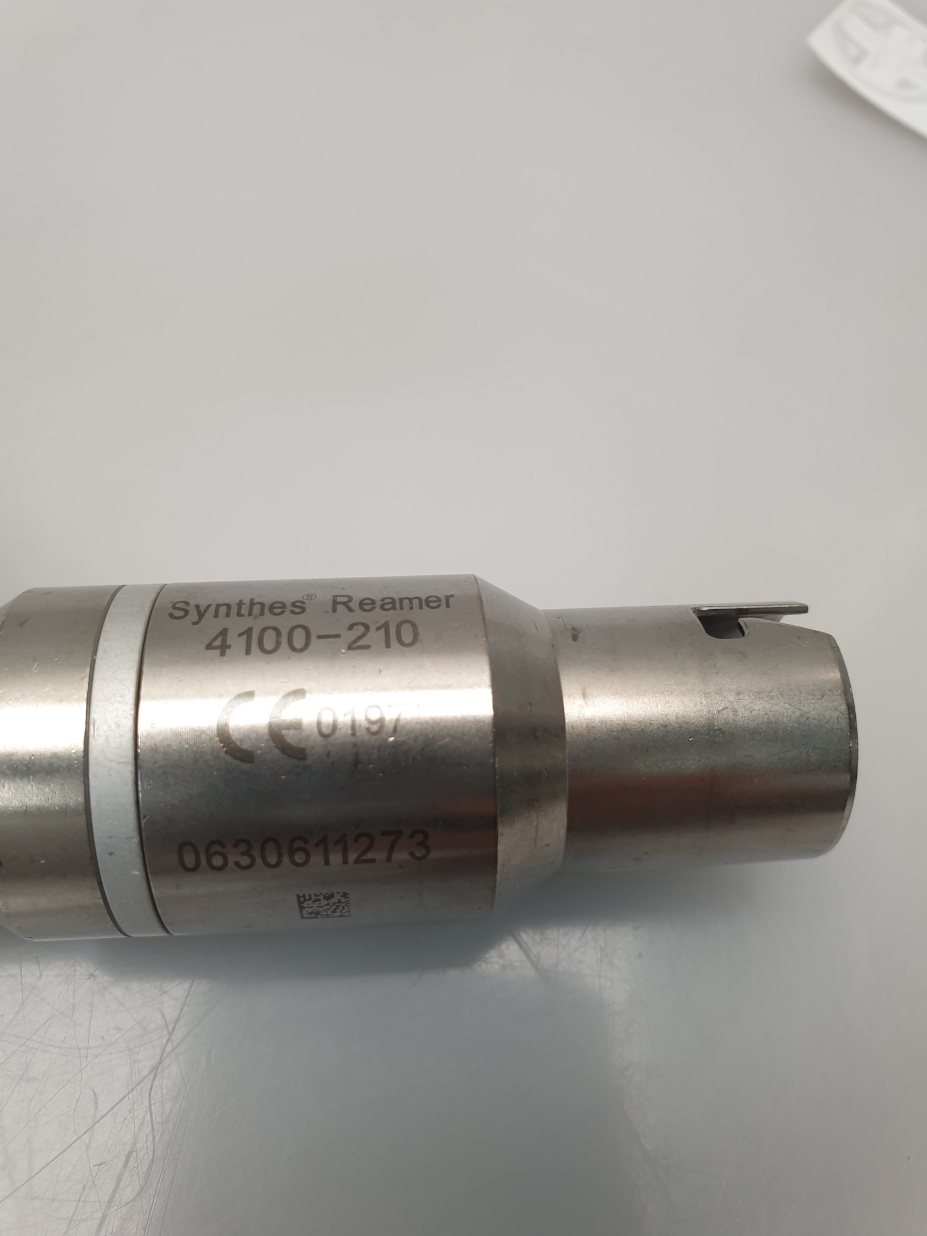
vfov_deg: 67.3
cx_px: 464
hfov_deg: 53.1
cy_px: 618
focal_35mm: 26
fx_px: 928
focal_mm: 4.3
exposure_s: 1/50
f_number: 2.4
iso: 50
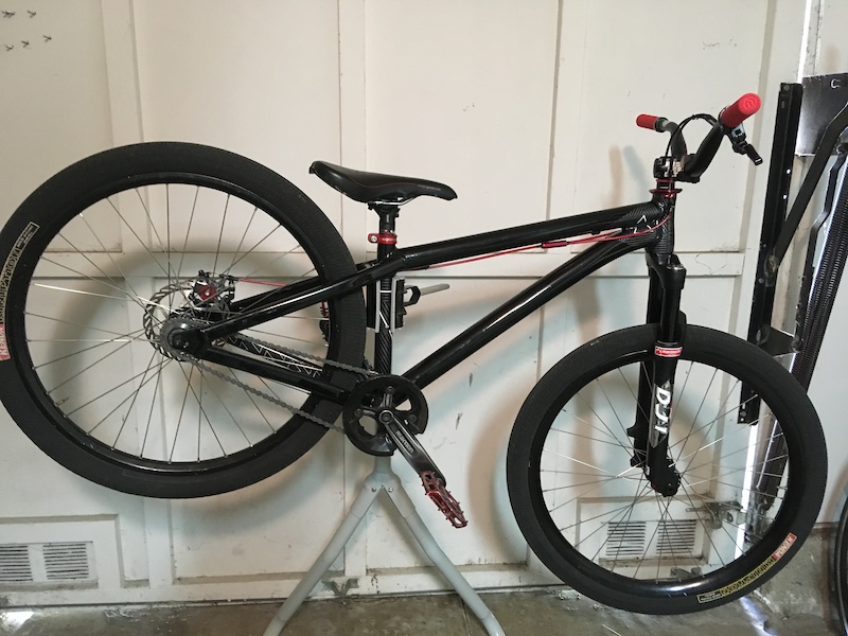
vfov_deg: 48.2
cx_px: 424
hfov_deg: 61.7
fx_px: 710
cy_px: 318
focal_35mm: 29
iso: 400
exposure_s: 1/15
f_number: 2.2
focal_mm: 4.15
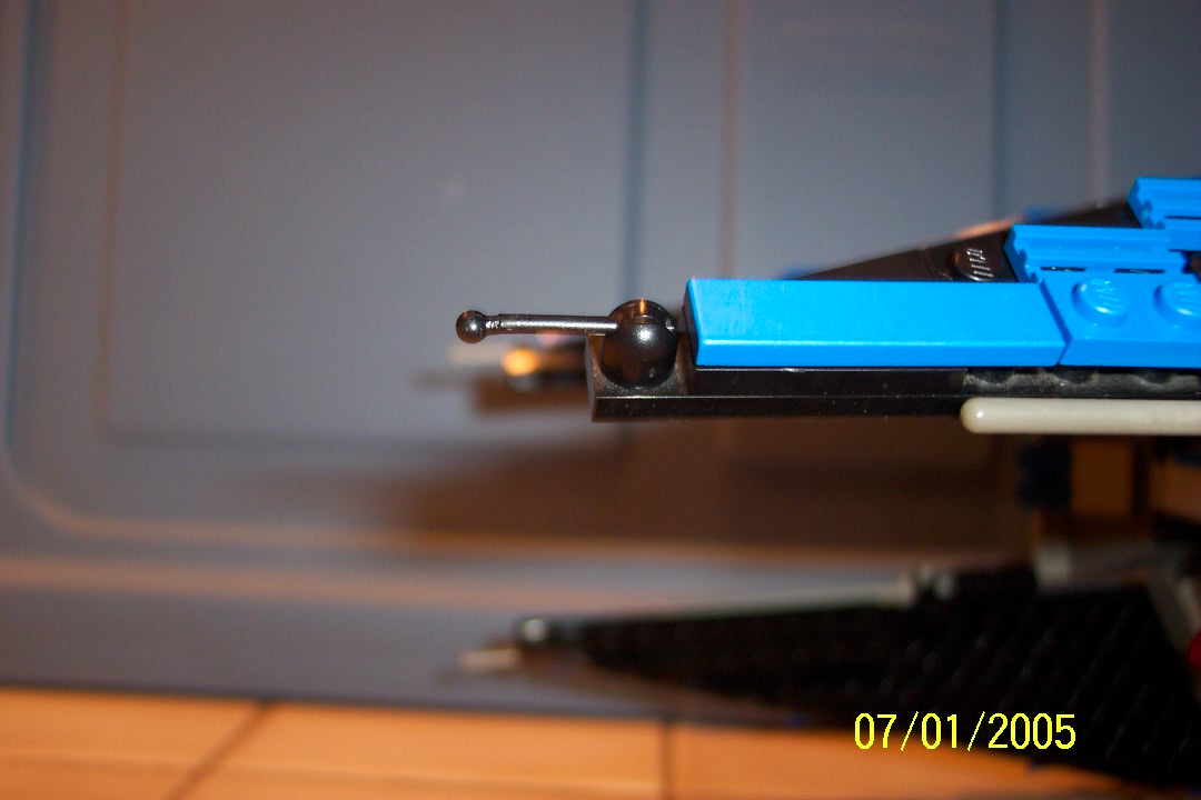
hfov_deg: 50.7
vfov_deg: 35.1
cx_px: 600
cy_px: 400
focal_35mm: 38
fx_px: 1268
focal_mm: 8
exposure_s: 1/30
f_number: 2.8
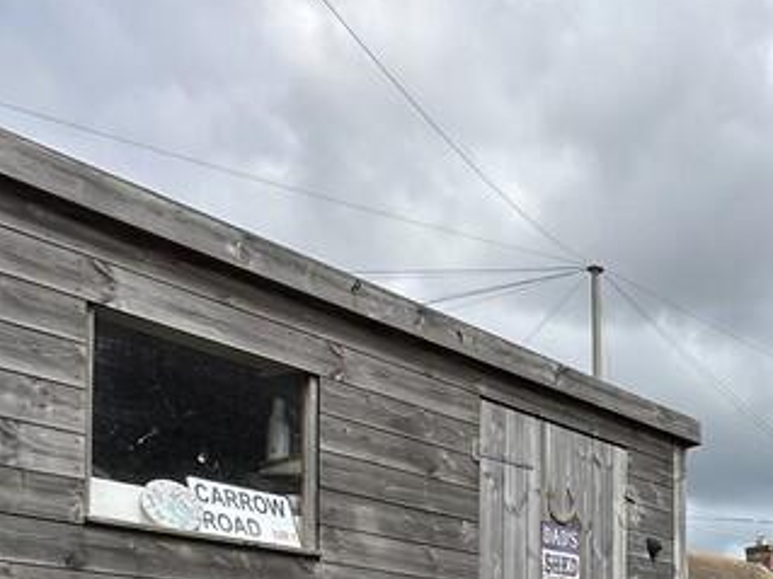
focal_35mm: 45
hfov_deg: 38.4
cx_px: 734
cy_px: 724
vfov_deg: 27.6
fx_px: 1005
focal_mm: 2.22
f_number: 2.2
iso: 50
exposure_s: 1/2174
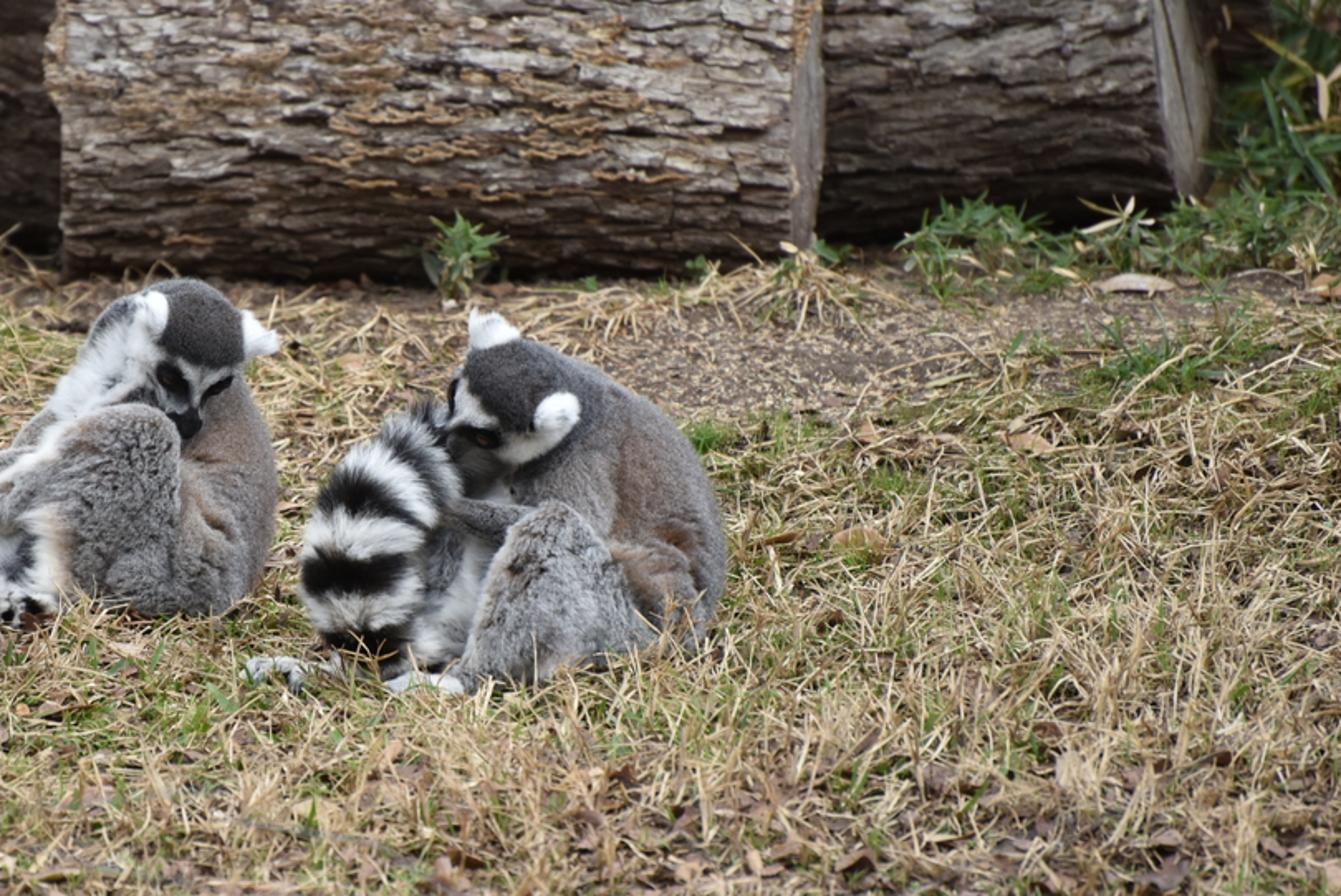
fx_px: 17665
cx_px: 310
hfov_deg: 4.3
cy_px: 480
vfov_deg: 2.9
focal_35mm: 474
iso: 560
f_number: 5.6
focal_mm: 300
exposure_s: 1/640
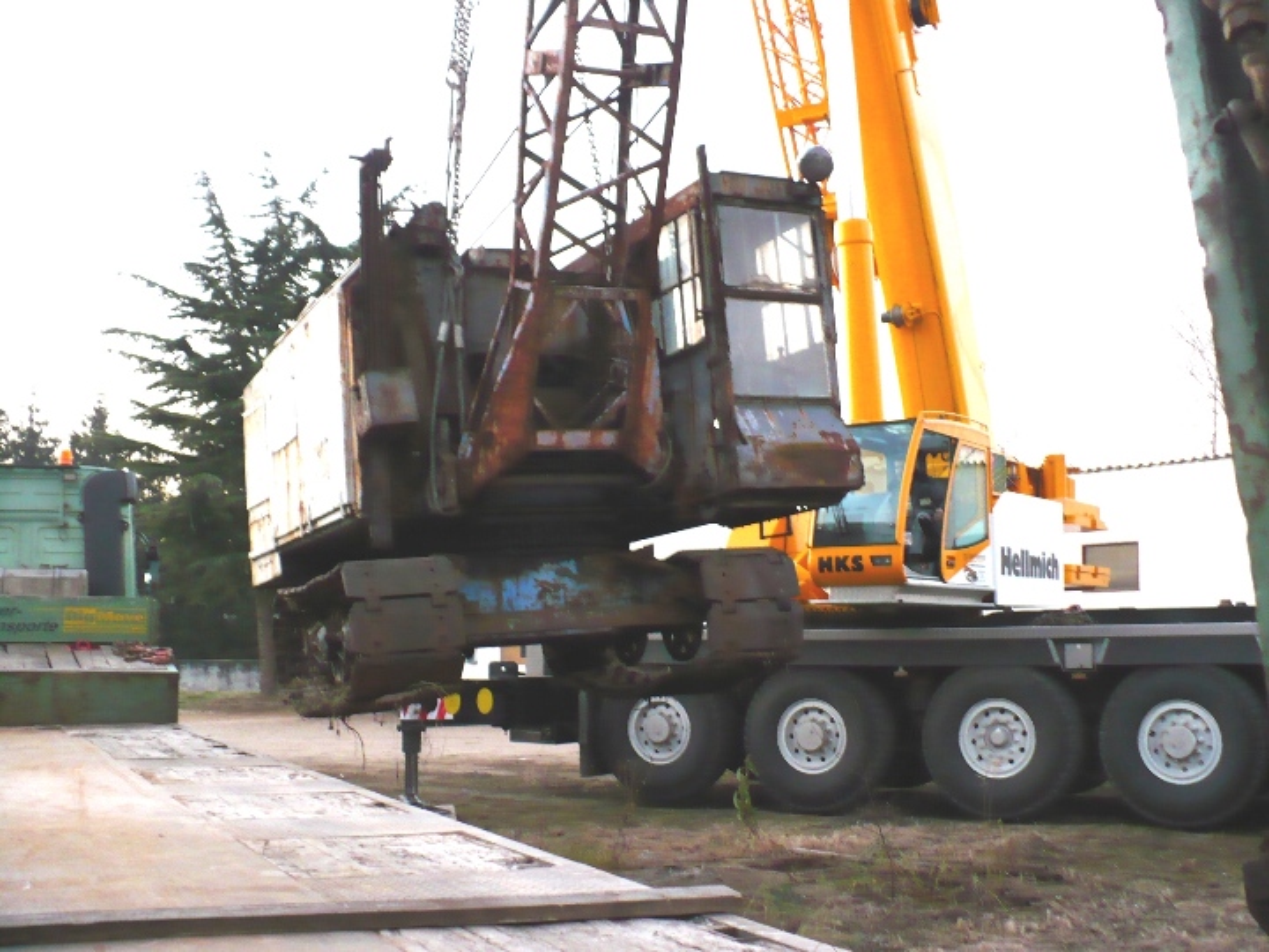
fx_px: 1356
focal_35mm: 37
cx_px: 634
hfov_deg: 50.1
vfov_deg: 38.7
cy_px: 476
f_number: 2.8
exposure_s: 1/30
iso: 200
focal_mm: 6.1
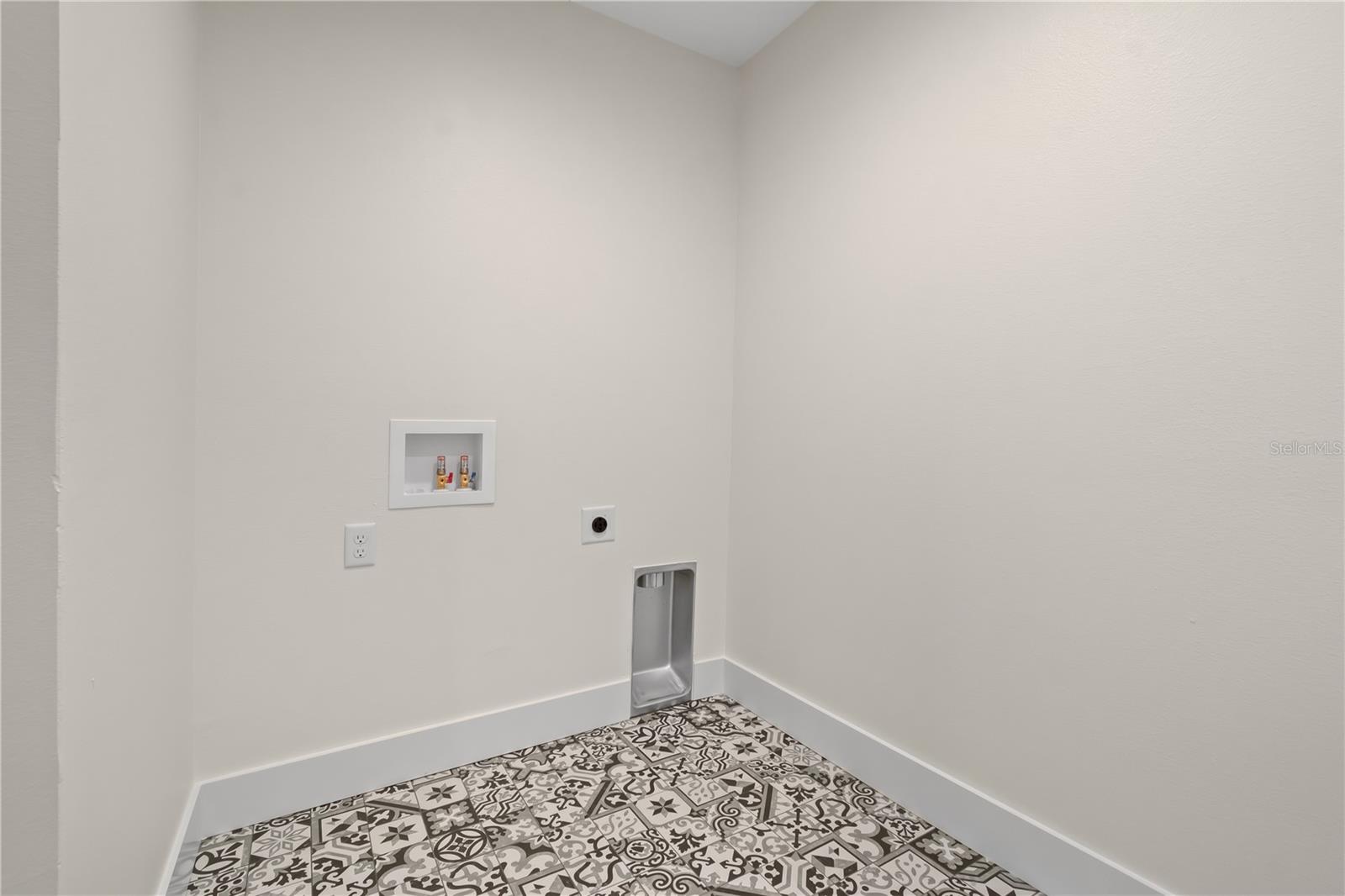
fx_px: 560
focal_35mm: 15
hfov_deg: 100.4
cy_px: 448
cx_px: 672
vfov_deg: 77.3
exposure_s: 1/25
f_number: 9
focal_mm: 10
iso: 250
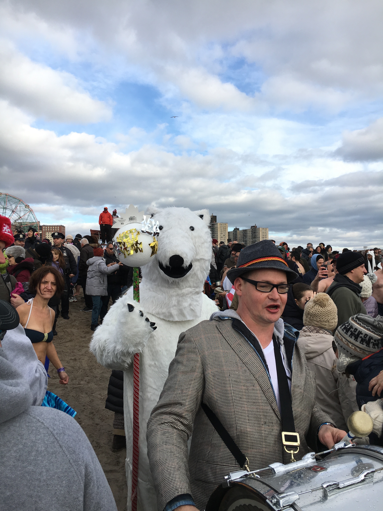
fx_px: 428
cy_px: 256
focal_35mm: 29
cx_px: 192
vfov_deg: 61.7
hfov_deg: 48.2
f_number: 2.2
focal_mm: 4.15
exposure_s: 1/1221
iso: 25
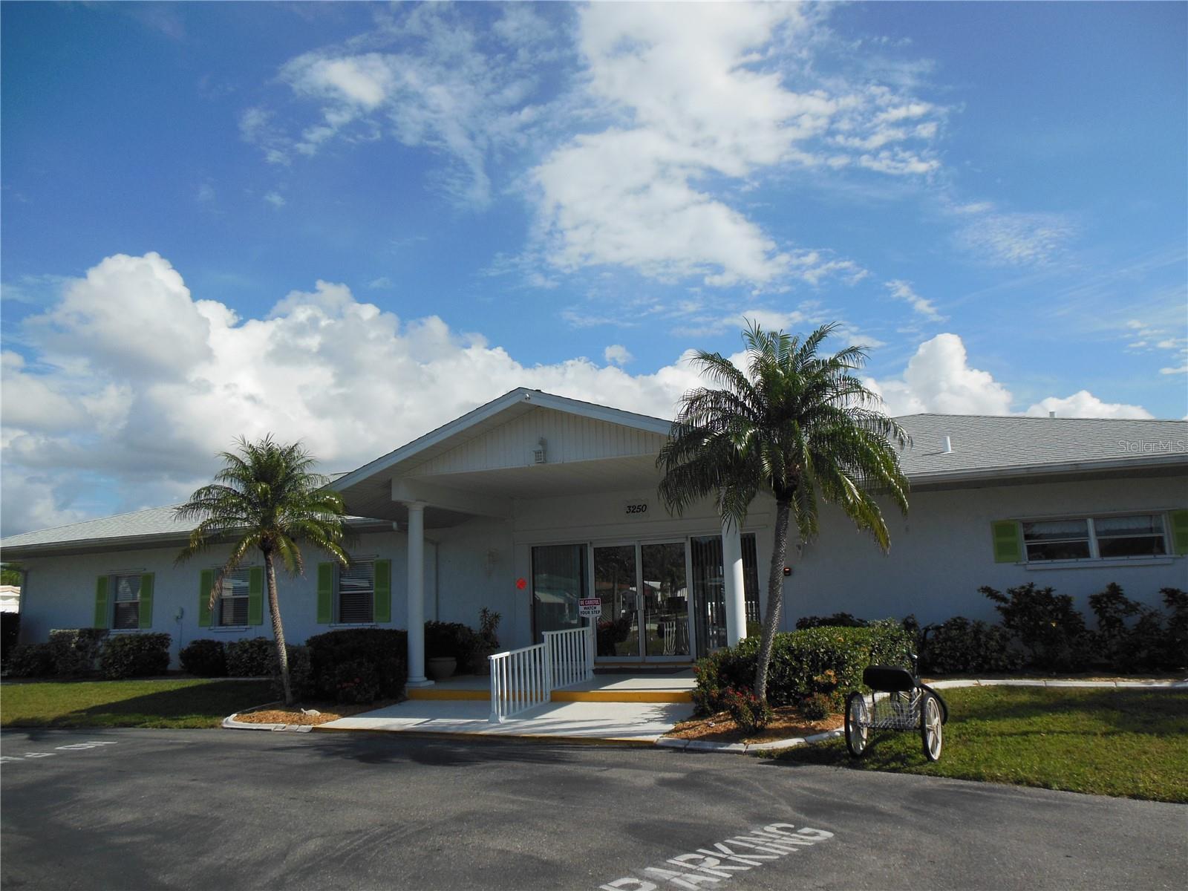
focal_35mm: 25
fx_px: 858
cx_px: 594
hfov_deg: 69.4
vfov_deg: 54.9
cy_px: 446
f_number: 6.4
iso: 125
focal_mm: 4.5
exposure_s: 1/640
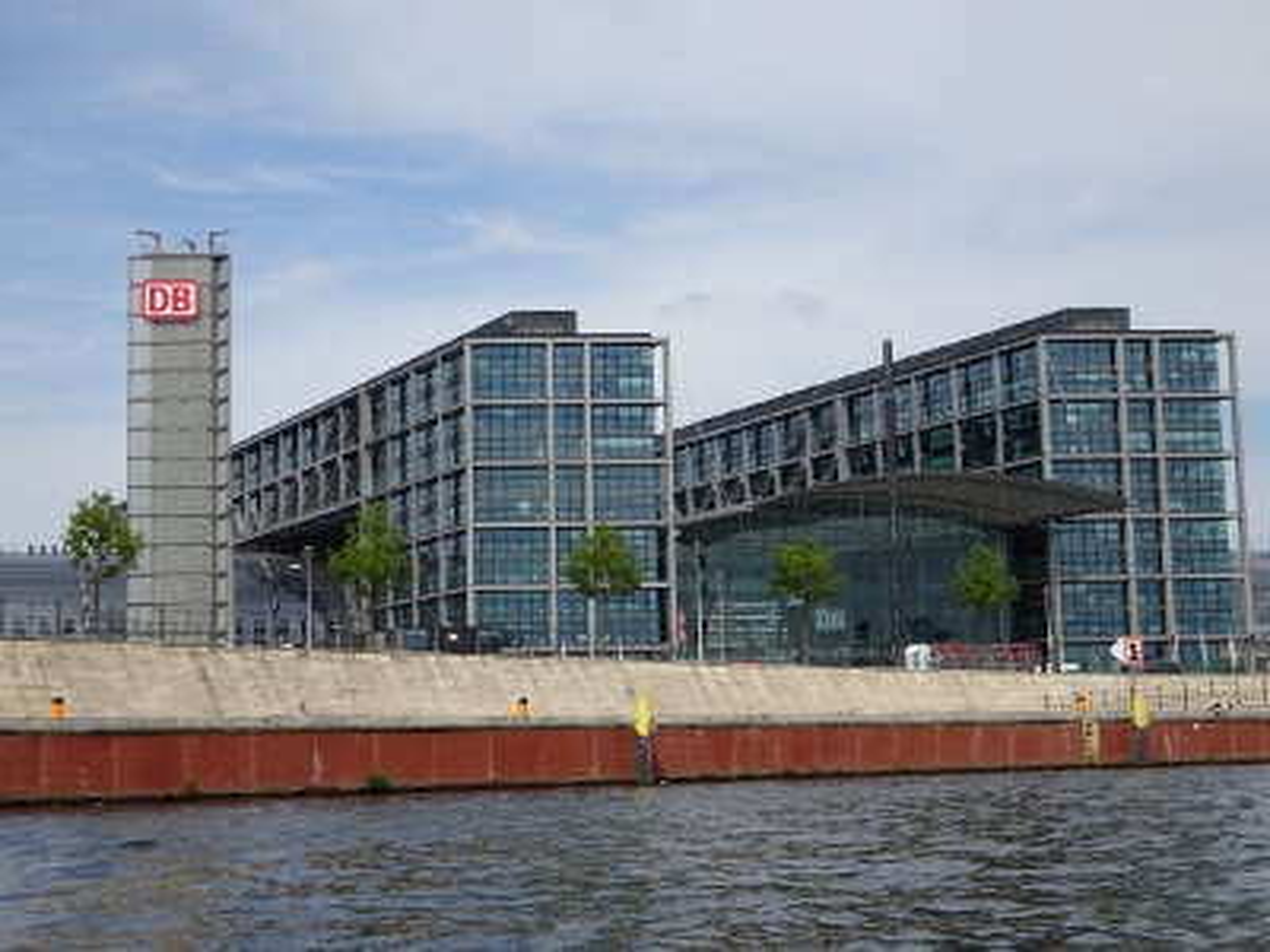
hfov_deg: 34.3
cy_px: 476
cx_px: 635
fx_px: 2055
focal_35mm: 56
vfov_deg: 26.1
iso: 80
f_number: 4.5
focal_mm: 9.52
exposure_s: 1/800
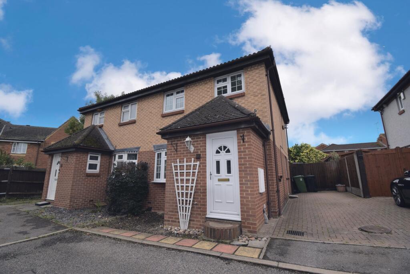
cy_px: 137
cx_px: 205
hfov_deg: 100.4
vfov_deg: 77.3
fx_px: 171
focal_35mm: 15
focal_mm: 10
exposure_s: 1/200
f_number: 9
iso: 100
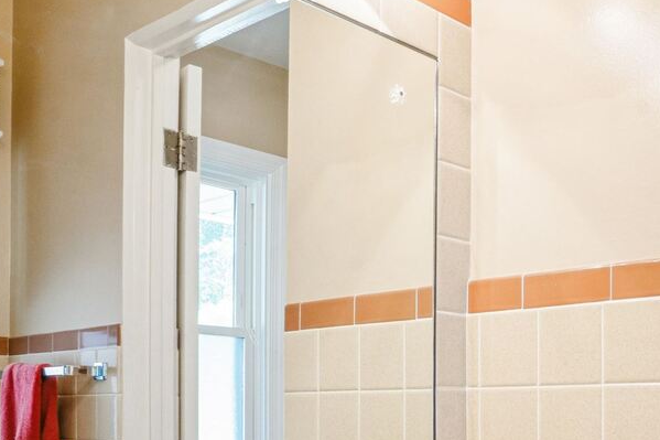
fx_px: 843
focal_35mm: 46
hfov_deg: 39.6
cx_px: 594
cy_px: 431
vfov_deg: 27.7
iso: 500
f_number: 10
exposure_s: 1/4
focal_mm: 17
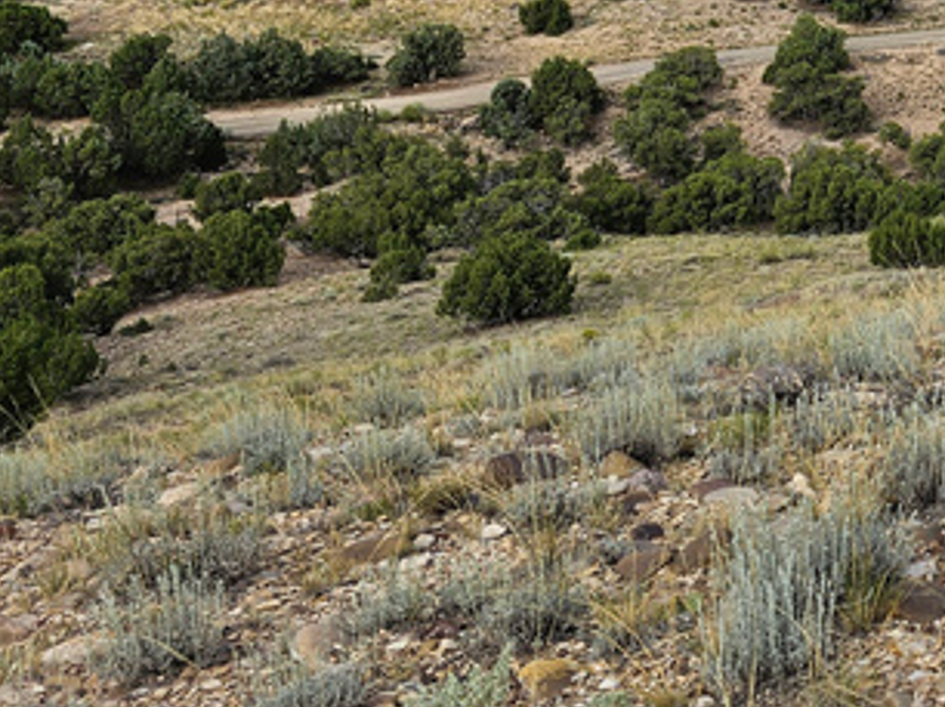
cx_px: 1350
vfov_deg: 17.6
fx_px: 2100
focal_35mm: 77
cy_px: -272
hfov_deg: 21.8
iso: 10
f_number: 1.7
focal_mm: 6.3
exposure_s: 1/937
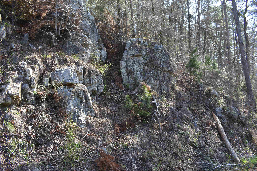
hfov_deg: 67.4
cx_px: 128
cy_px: 86
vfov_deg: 47.9
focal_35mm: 27
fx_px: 193
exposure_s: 1/250
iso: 320
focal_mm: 18
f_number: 5.6
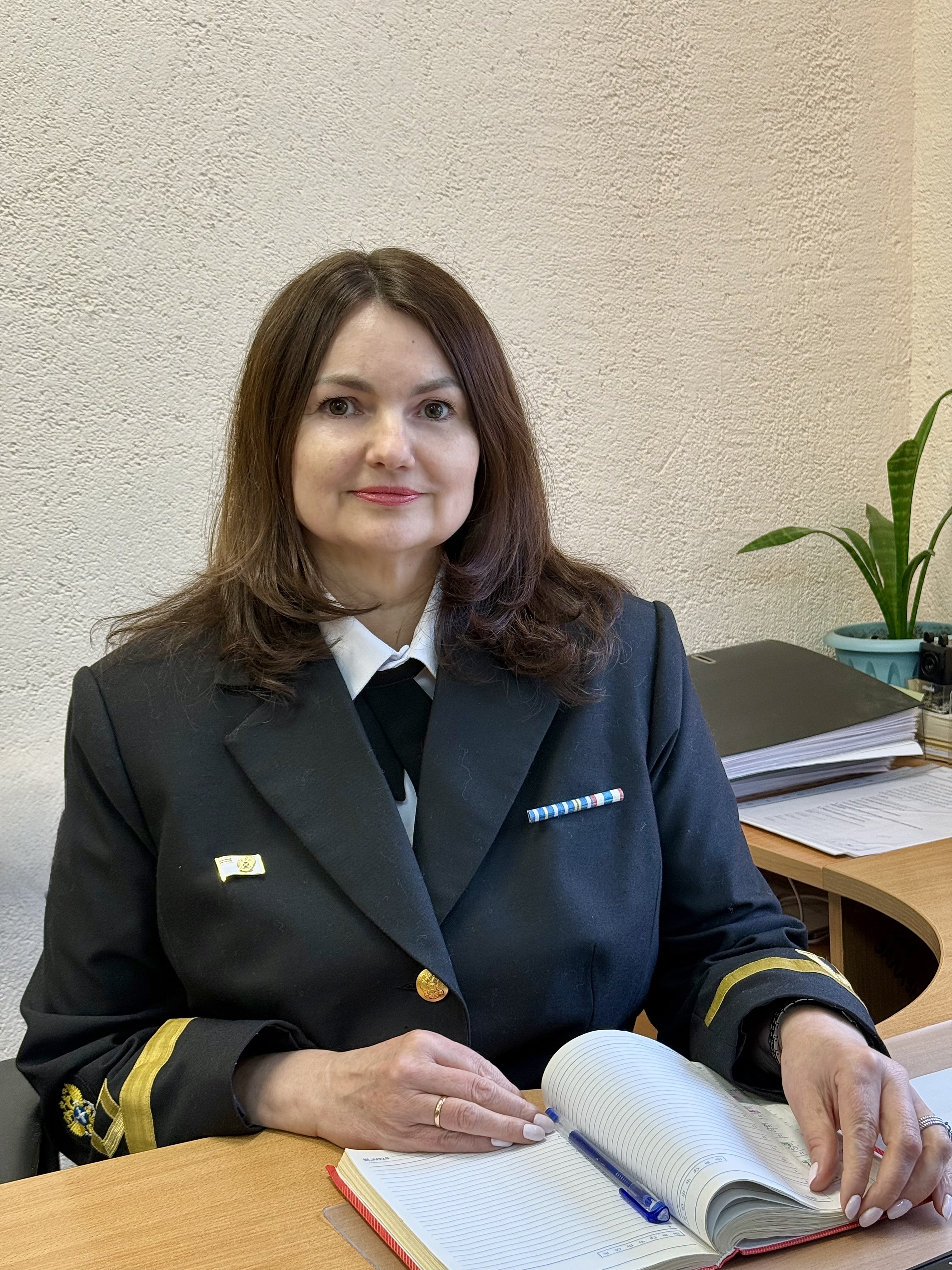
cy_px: 635
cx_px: 476
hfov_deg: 30.3
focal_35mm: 48
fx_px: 1760
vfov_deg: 39.7
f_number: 1.78
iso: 100
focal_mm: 6.76
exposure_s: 1/98
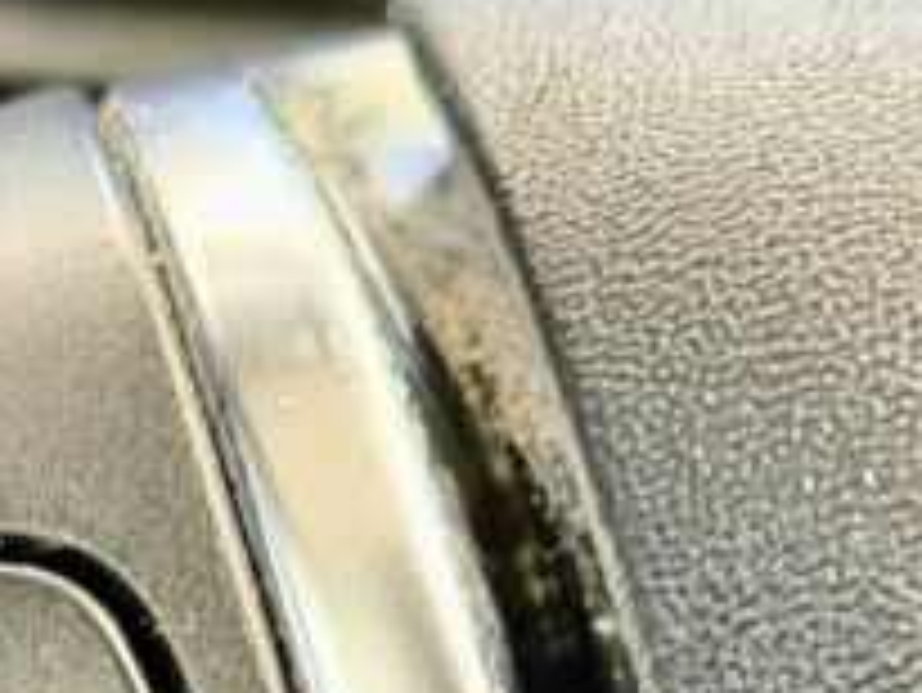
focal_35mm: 240
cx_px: -261
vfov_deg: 6.0
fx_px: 6396
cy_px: 1400
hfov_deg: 8.1
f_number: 1.78
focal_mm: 6.76
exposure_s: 1/33
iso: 500
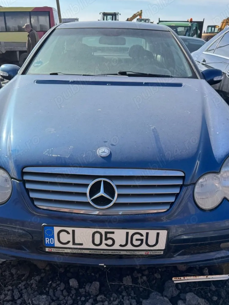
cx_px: 107
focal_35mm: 32
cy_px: 172
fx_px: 282
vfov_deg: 56.6
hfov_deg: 44.1
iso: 80
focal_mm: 6.76
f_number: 1.78
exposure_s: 1/2252
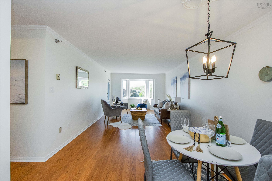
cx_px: 136
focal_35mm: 15
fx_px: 113
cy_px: 90
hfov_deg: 100.4
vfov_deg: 77.3
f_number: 5.6
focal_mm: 10
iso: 800
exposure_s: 1/200
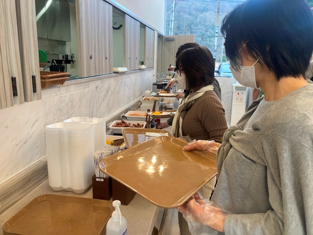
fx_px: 253
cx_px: 156
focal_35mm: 28
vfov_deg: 49.7
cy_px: 118
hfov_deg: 63.4
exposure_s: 1/100
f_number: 1.8
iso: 64
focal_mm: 3.99
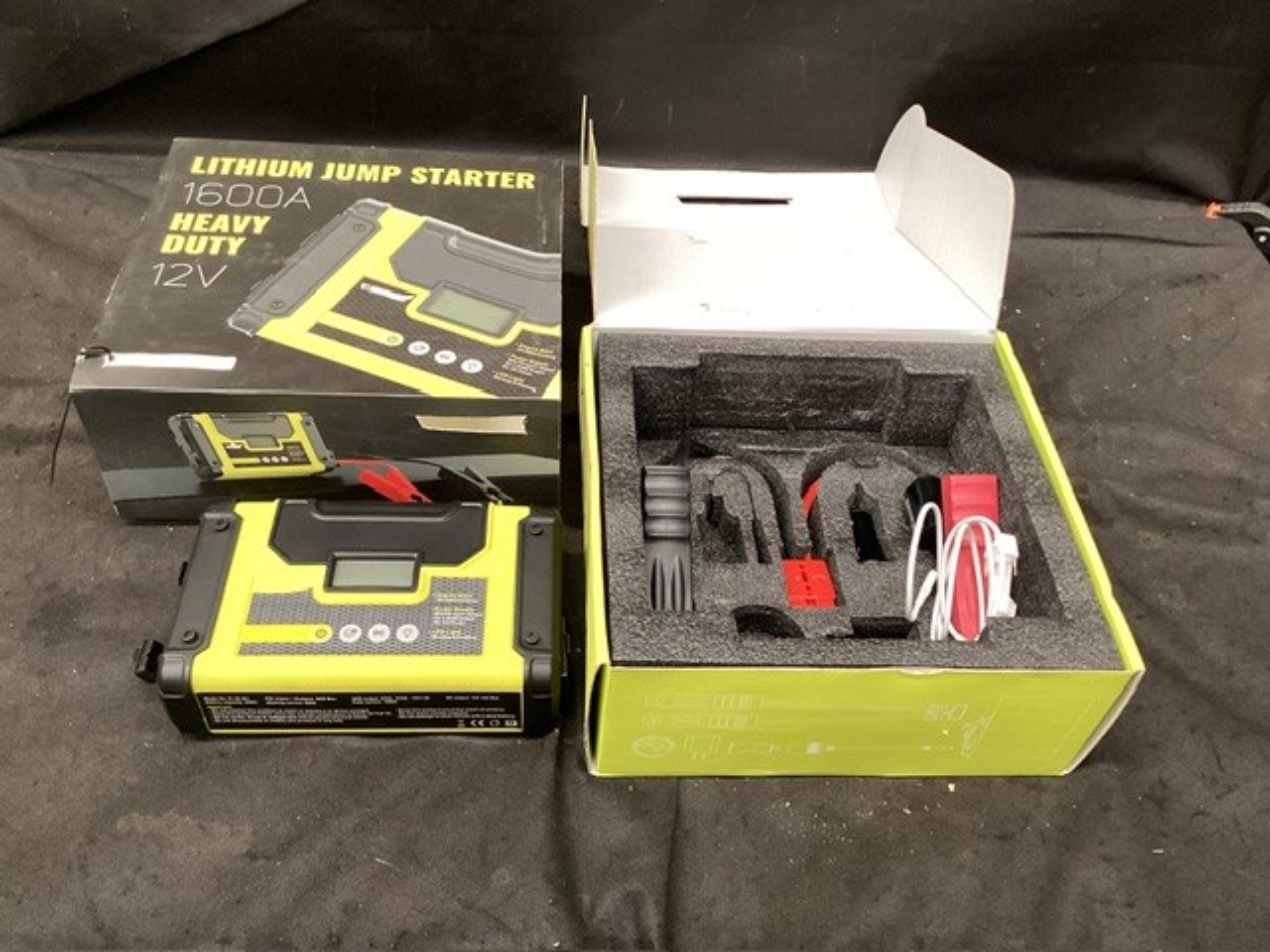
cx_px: 635
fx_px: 1137
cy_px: 476
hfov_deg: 58.4
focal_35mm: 31
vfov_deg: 45.4
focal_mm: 3.3
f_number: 2.4
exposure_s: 1/60
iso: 125
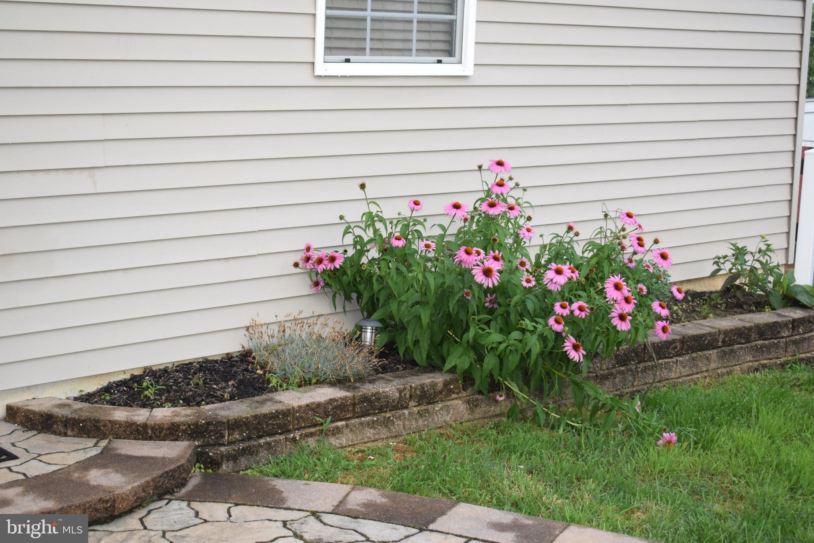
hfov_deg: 35.0
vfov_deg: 23.8
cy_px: 272
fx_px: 1289
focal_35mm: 57
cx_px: 407
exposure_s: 1/125
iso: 640
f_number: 5.6
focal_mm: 38
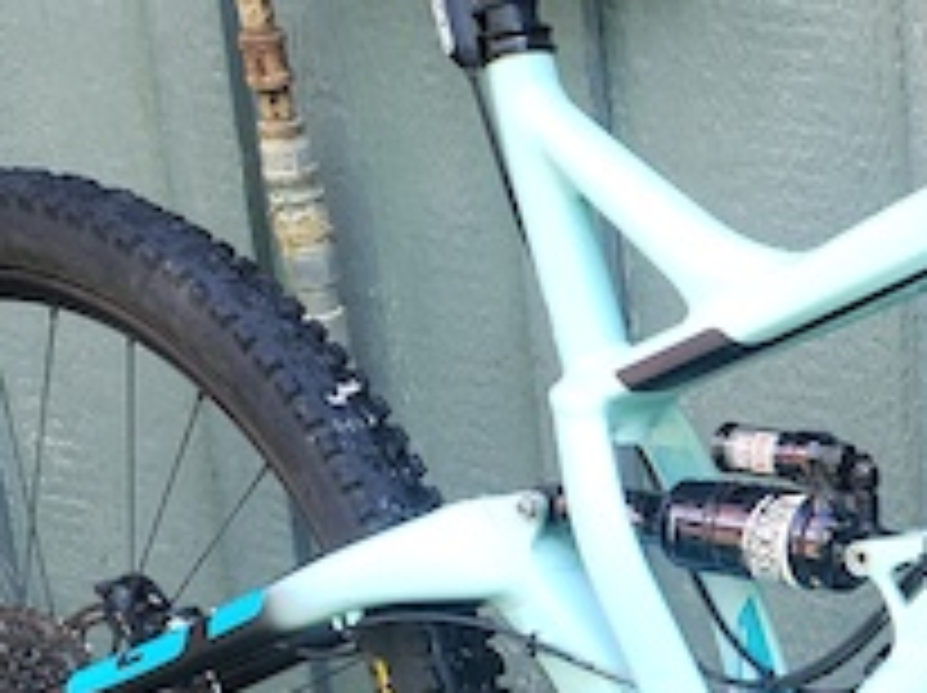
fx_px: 2702
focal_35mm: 101
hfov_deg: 17.8
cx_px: 1323
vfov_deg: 14.3
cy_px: 770
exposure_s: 1/60
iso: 100
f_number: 2.4
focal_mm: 4.3
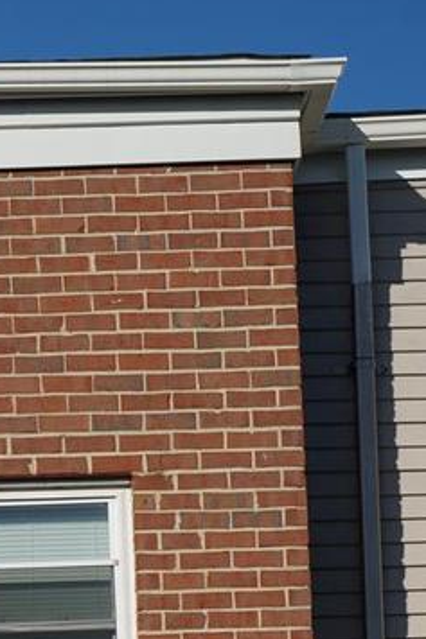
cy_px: 1124
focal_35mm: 220
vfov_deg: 9.0
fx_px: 3908
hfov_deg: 6.1
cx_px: -340
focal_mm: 51
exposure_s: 1/500
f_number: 8
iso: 100
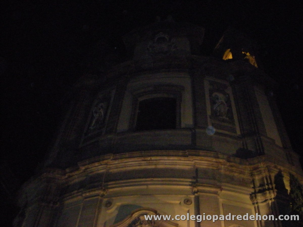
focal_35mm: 38
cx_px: 152
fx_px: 333
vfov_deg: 37.7
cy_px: 114
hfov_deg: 49.0
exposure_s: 1/60
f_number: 3.1
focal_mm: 6.3
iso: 800
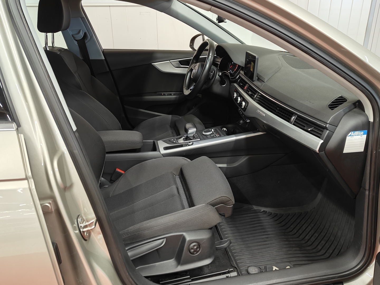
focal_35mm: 29
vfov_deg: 48.2
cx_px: 190
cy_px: 142
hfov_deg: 61.7
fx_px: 318
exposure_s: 1/50
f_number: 1.8
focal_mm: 5.59
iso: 160
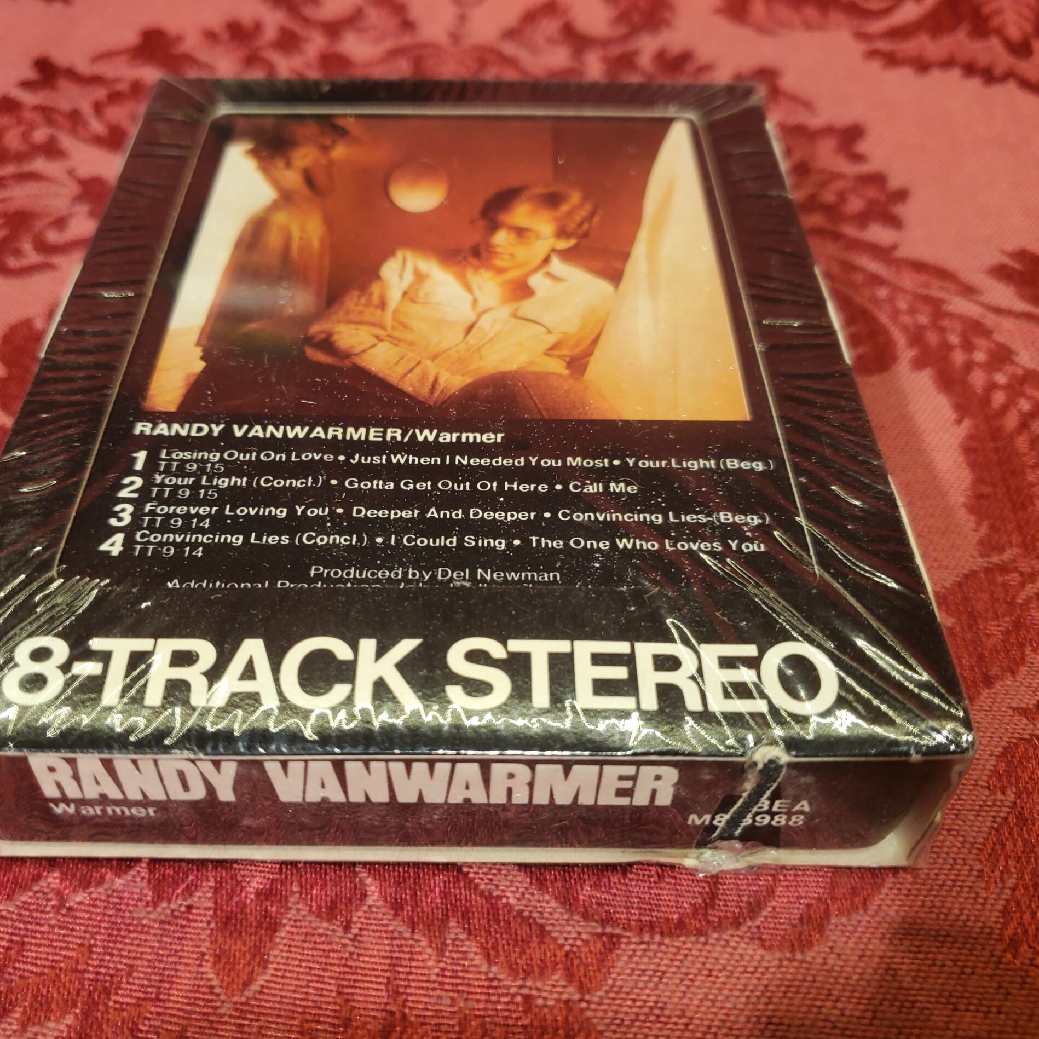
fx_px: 1053
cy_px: 523
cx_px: 460
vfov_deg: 52.5
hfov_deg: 52.4
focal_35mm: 31
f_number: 1.5
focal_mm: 4.3
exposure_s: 1/120
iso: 100
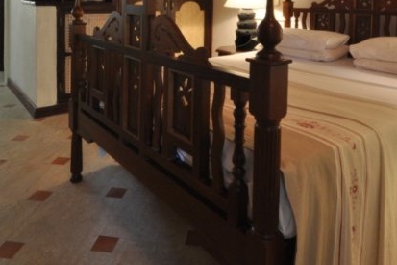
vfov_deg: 40.4
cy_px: 12
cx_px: 198
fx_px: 320
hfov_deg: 63.7
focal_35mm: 29
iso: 640
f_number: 22
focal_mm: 10
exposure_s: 1.3
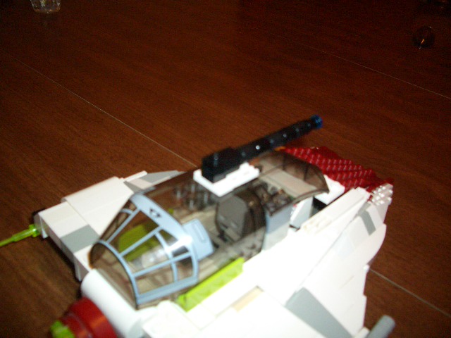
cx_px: 226
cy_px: 169
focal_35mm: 35
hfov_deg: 52.6
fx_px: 456
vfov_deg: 40.7
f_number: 2.6
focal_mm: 5.8
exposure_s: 1/60
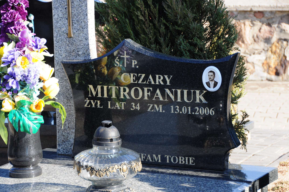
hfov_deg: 14.4
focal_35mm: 142
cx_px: 144
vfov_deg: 9.6
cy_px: 96
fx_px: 1143
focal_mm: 95
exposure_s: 1/200
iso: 200
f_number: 7.1
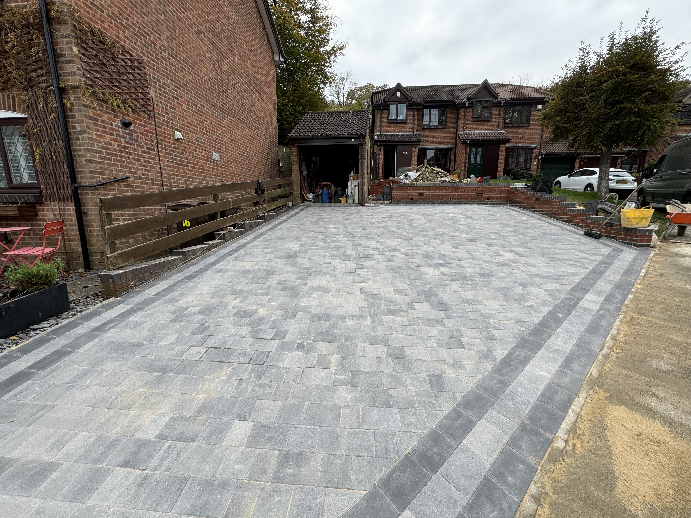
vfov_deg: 85.7
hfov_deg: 102.1
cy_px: 259
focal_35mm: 14
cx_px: 346
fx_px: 279
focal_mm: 2.22
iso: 40
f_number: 2.2
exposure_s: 1/156
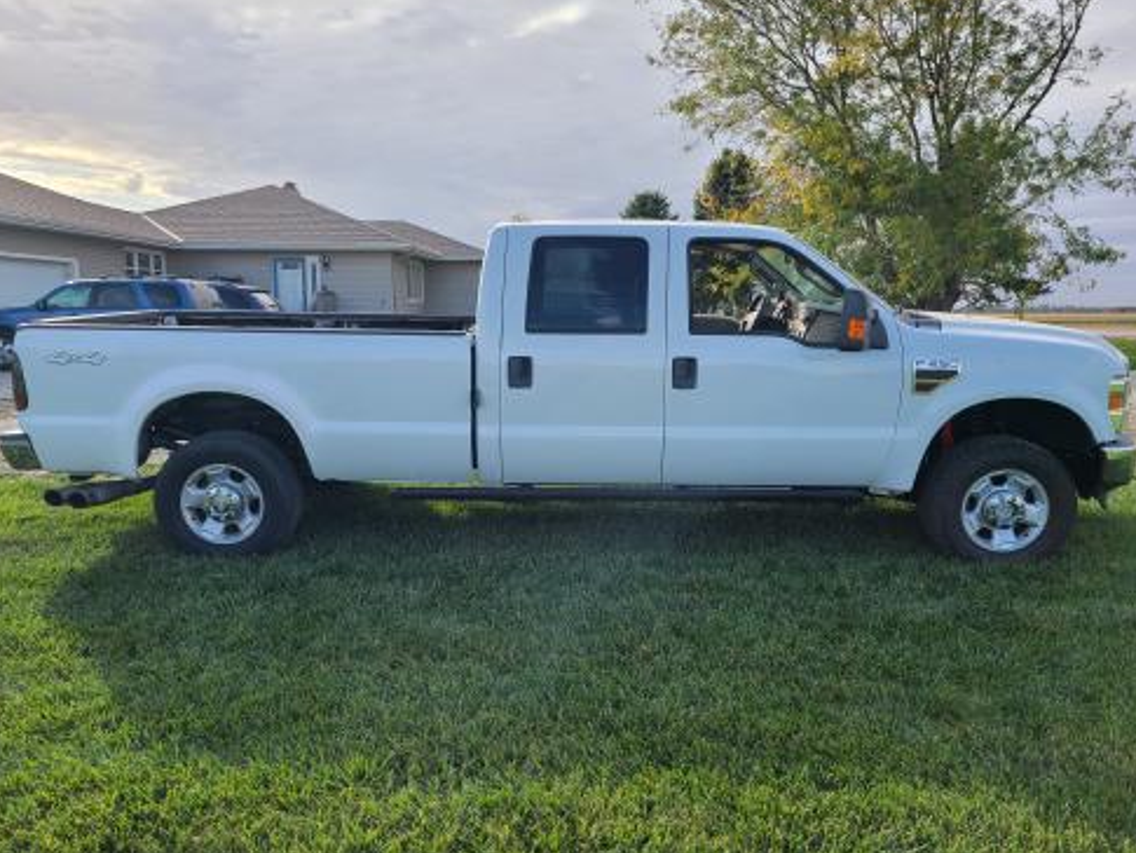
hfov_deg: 65.3
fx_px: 886
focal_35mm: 27
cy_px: 415
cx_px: 569
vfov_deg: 51.4
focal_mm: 5.4
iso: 40
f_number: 1.8
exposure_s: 1/1008
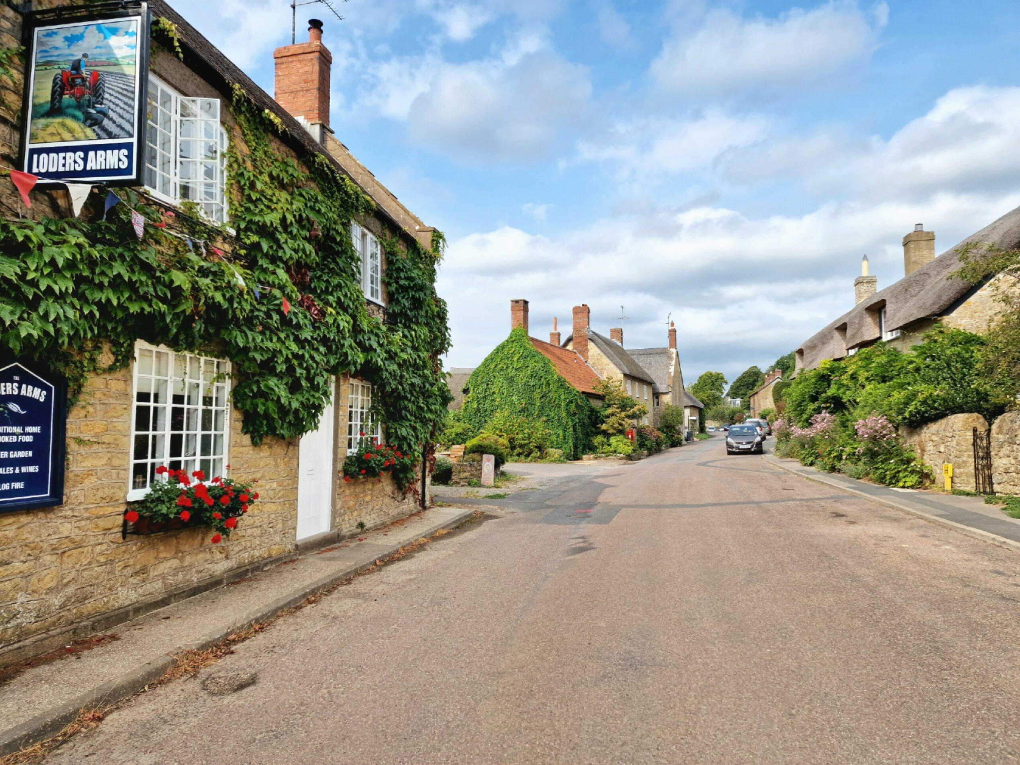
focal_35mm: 23
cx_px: 510
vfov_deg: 58.9
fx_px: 678
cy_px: 382
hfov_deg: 73.9
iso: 50
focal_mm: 6.4
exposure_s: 1/1111
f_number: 1.8
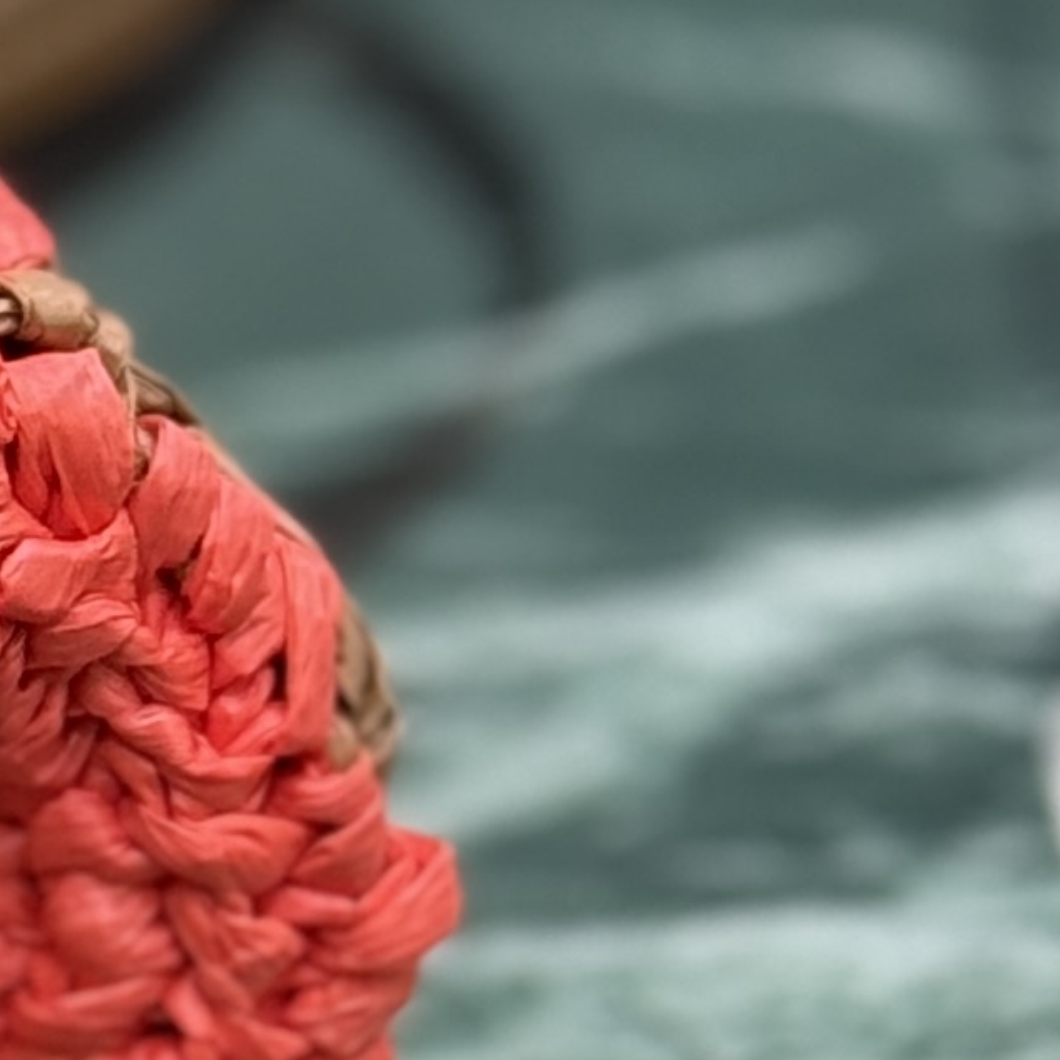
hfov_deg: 6.3
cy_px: 273
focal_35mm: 270
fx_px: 9354
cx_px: -981
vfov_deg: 6.5
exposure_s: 1/60
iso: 125
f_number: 1.78
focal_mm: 6.76
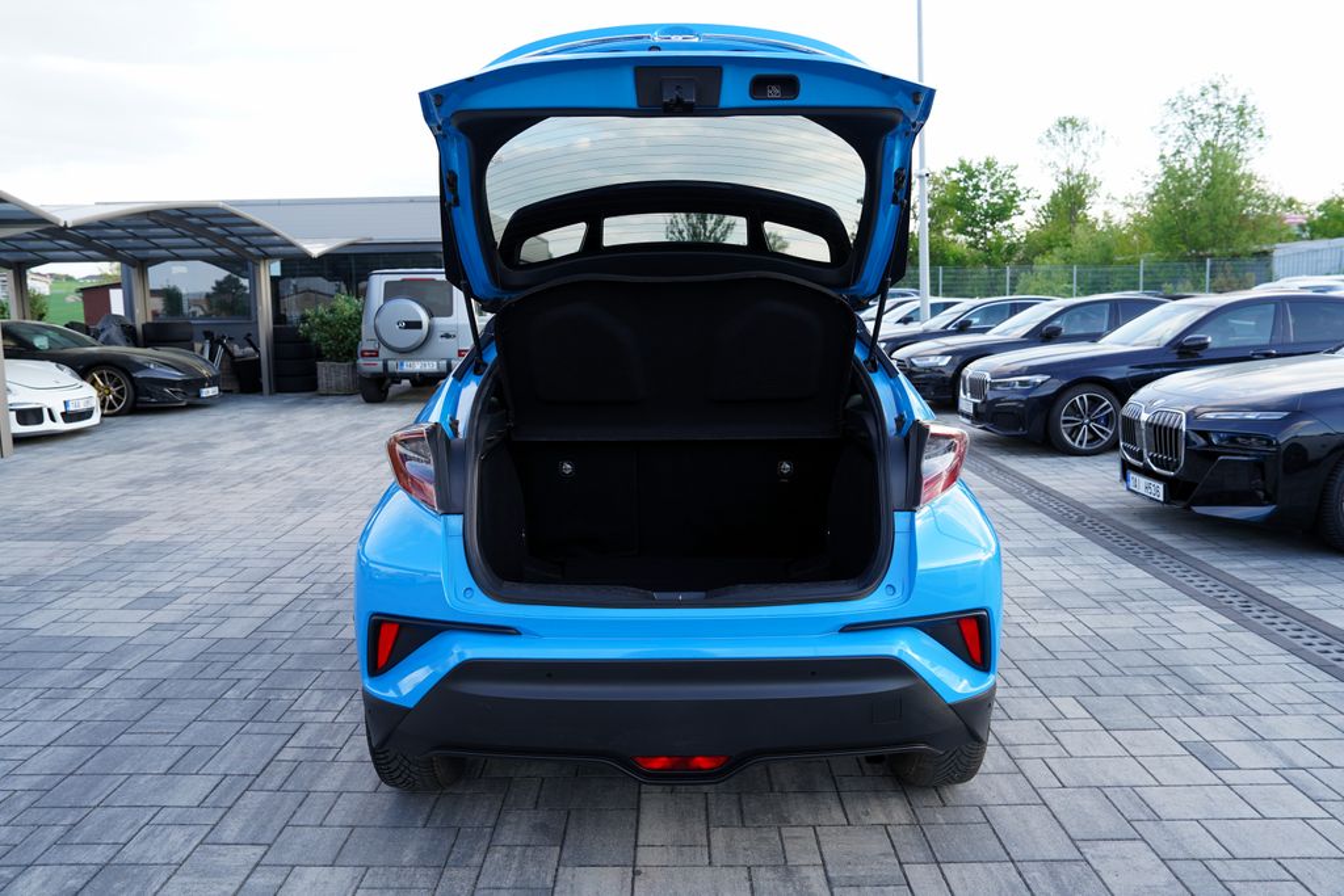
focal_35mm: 26
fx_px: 971
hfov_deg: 69.4
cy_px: 448
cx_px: 672
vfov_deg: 49.6
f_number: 4.5
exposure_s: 1/80
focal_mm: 26
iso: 100
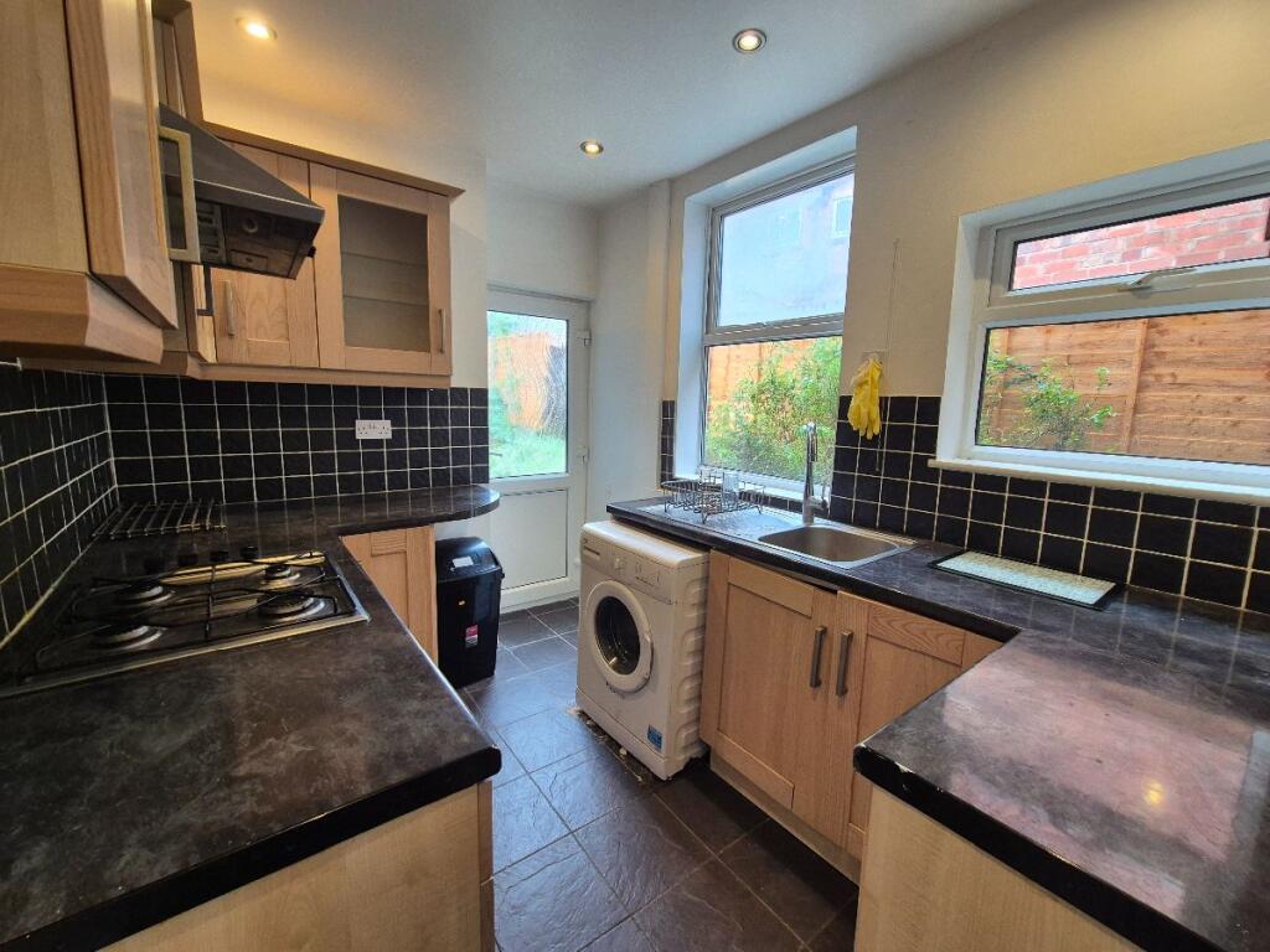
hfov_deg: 106.2
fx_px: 477
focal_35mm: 13
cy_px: 476
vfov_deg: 89.9
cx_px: 635
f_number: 2.2
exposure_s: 1/50
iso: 100
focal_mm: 2.2
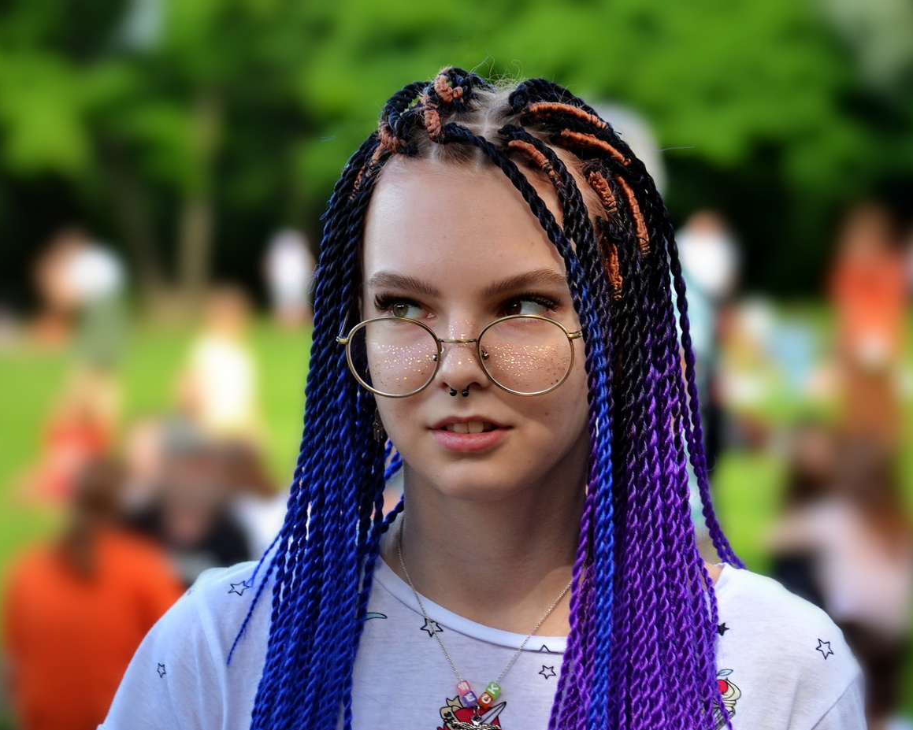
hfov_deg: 14.2
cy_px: 366
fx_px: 3675
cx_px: 447
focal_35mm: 136
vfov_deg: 11.3
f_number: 4.2
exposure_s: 1/200
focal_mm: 80
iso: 400
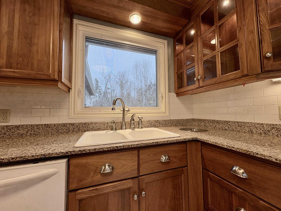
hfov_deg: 102.1
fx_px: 114
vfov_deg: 85.7
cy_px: 106
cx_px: 140
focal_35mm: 14
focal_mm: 2.22
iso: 50
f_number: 2.2
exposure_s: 1/120
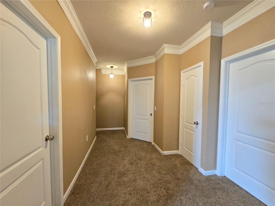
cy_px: 103
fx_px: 103
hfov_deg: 106.2
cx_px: 138
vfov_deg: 89.9
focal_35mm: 13
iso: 1000
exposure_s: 1/60
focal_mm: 2.2
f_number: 2.2
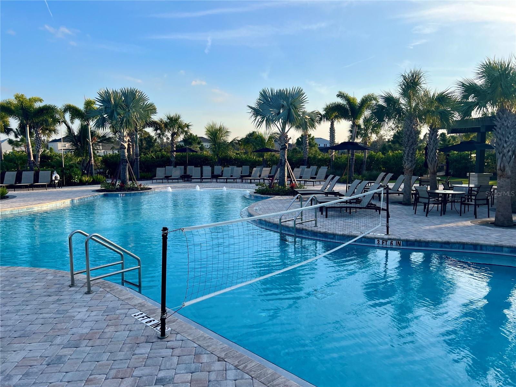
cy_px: 194
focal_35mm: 26
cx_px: 258
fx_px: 388
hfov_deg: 67.3
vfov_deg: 53.1
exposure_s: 1/1698
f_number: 1.5
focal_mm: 5.7
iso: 50
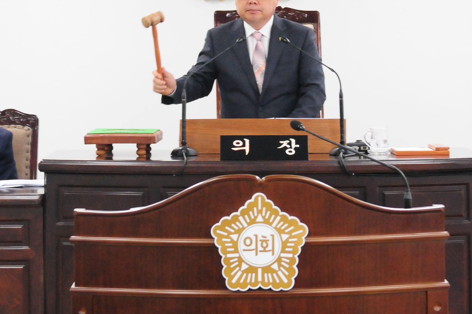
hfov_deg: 12.9
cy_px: 47
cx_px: 264
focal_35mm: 160
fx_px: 2095
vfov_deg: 8.5
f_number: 4.5
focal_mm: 48
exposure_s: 1/80
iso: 1600
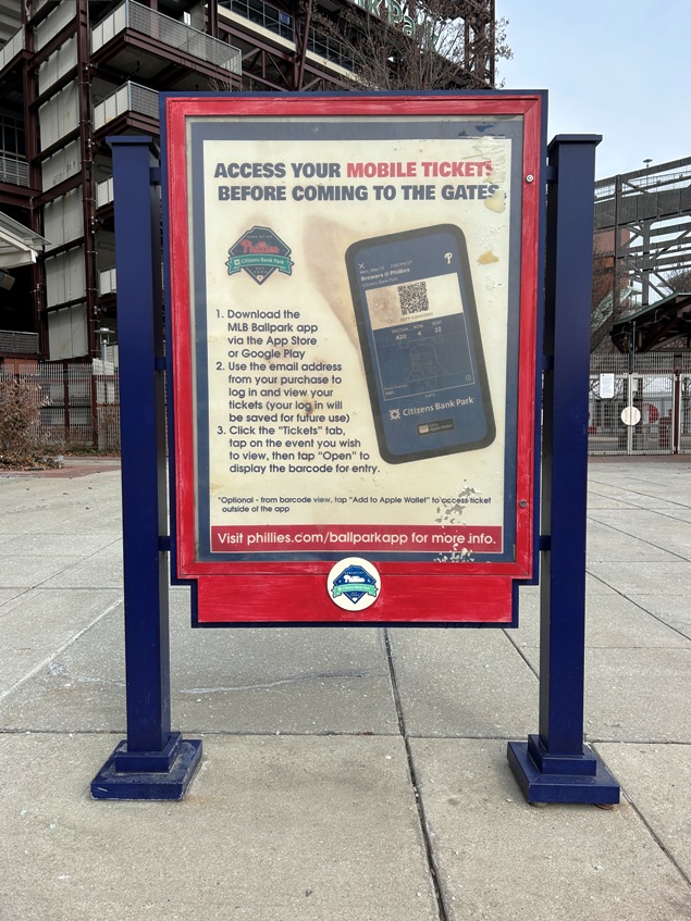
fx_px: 692
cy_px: 460
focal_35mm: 26
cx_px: 346
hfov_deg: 53.1
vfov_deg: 67.3
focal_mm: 5.7
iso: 50
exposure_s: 1/2353
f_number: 1.5
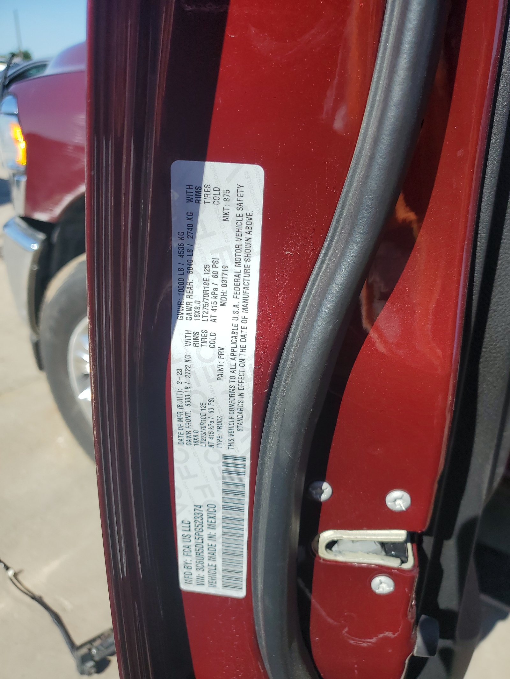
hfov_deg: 53.1
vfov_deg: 67.3
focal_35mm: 26
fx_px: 511
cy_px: 340
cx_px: 255
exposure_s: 1/2500
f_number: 1.5
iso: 50
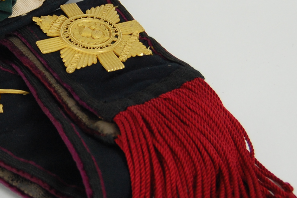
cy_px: 84
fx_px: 882
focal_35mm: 107
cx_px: 11
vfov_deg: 12.8
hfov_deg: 18.7
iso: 400
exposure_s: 1/50
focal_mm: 26
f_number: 4
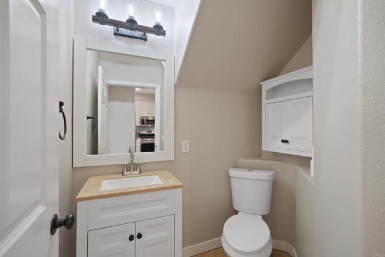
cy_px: 128
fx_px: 171
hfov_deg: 96.7
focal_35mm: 16
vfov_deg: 73.8
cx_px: 192
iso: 400
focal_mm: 16
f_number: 4
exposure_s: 1/15
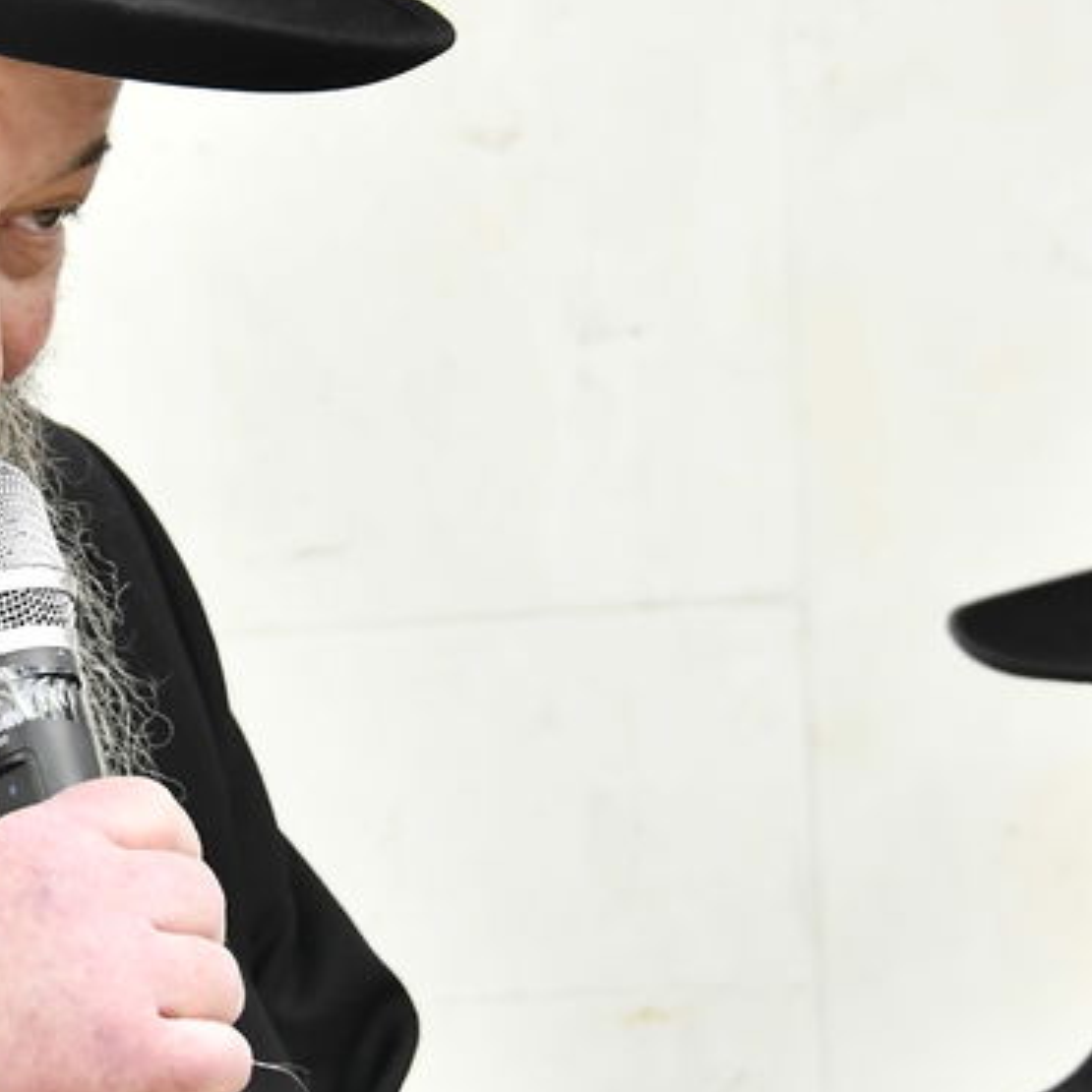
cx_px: -145
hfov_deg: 6.6
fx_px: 9422
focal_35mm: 264
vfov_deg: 6.6
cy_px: 376
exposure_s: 1/125
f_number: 5.6
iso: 4000
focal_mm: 82
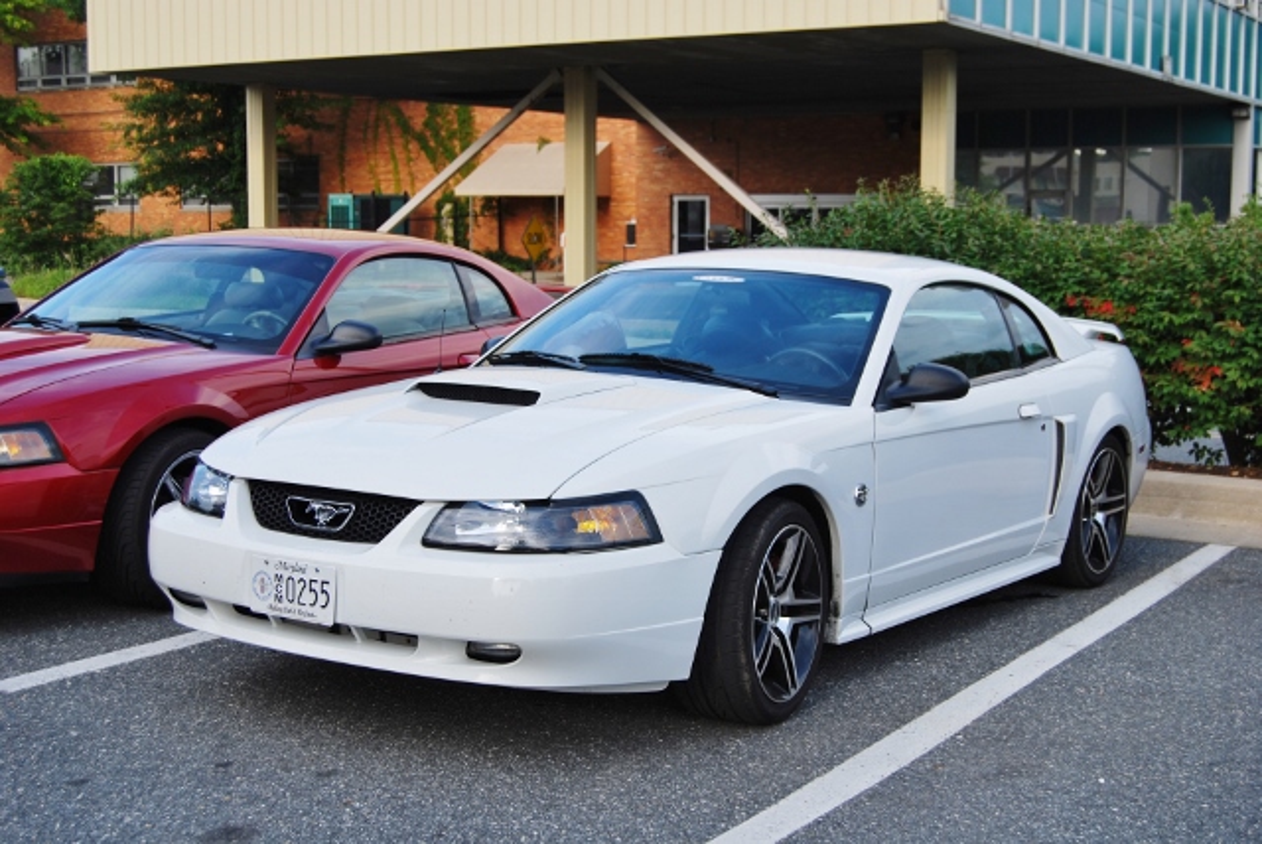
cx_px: 631
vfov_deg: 26.5
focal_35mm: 51
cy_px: 422
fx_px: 1789
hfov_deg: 38.8
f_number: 6.3
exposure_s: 1/160
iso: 100
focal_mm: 34
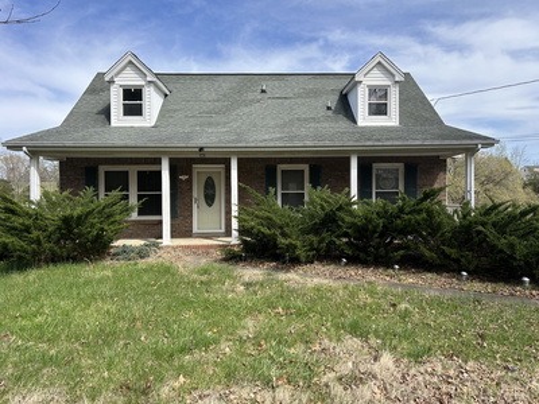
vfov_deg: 53.1
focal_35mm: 26
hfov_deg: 67.3
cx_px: 270
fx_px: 405
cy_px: 202
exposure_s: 1/2353
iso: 50
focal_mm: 5.7
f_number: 1.5
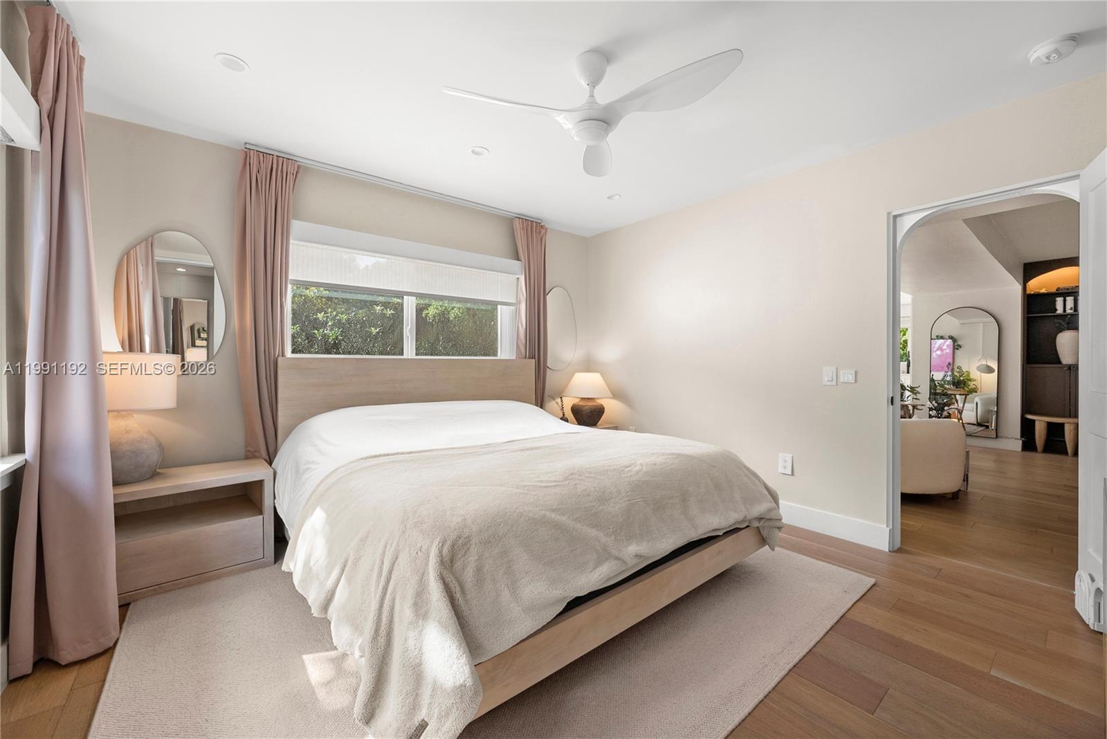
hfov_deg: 104.2
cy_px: 370
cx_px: 554
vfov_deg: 81.3
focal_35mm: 14
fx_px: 431
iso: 400
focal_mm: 14
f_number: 8
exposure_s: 1/50
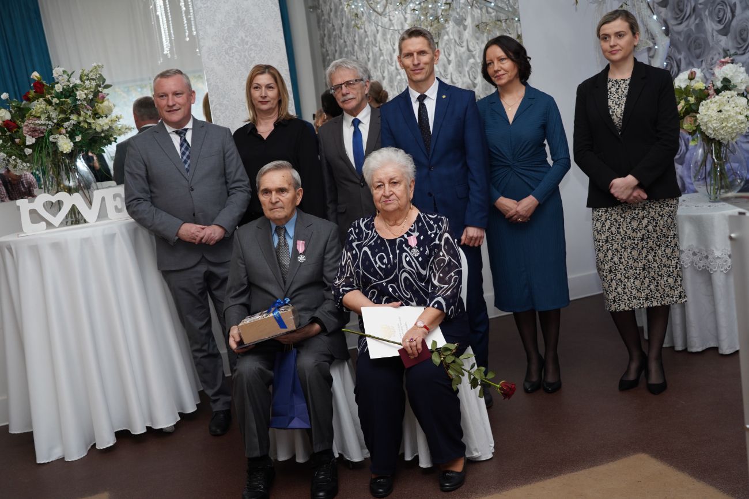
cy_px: 250
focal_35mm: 40
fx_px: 832
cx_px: 374
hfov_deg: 48.5
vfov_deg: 33.4
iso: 640
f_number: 5
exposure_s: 1/100
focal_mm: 40
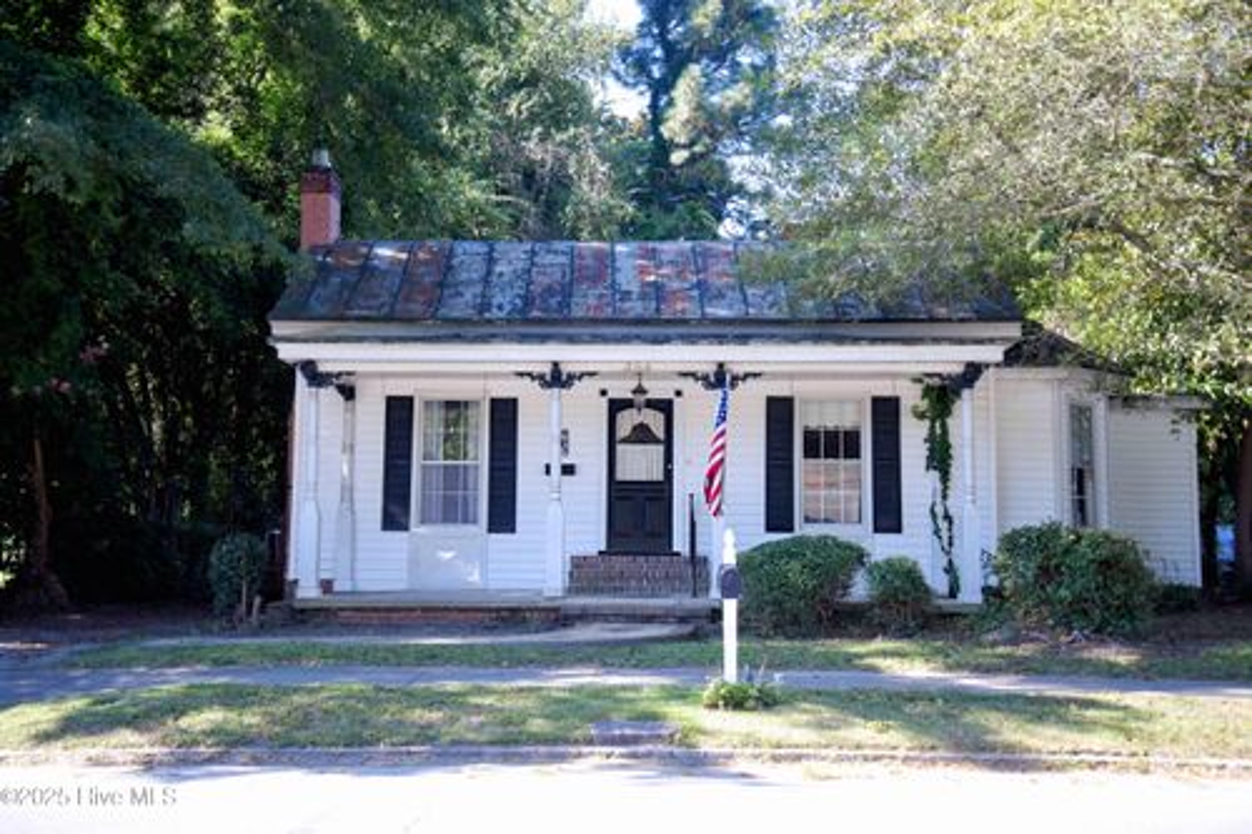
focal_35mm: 40
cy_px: 417
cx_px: 626
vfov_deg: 33.4
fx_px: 1391
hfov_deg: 48.5
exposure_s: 1/1000
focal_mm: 40
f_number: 4.2
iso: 800
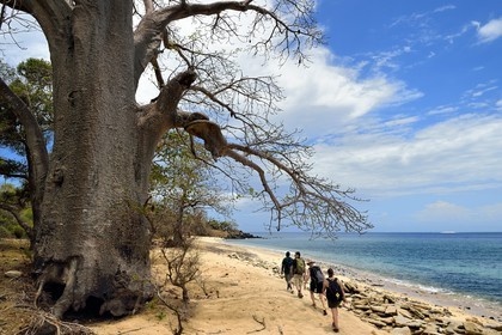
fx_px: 335
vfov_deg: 53.1
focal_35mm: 24
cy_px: 168
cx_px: 251
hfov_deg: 73.7
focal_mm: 24
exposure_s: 1/200
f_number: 16
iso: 200
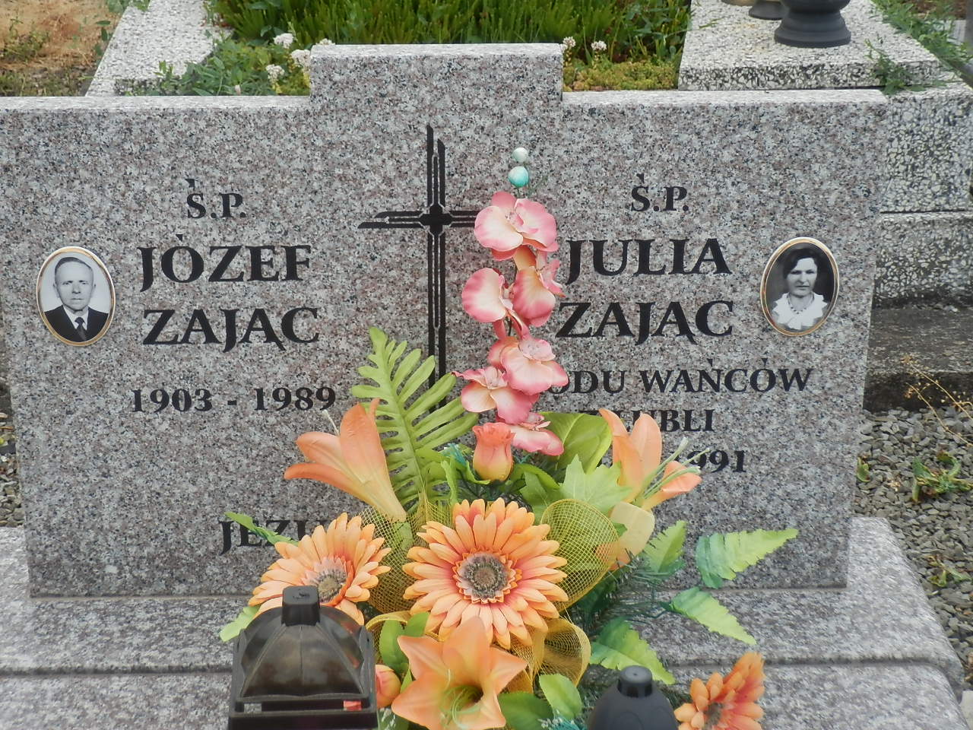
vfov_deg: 19.4
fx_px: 2136
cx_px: 486
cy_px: 365
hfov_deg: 25.7
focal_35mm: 76
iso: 80
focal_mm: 13.5
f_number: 4.9
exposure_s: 1/60
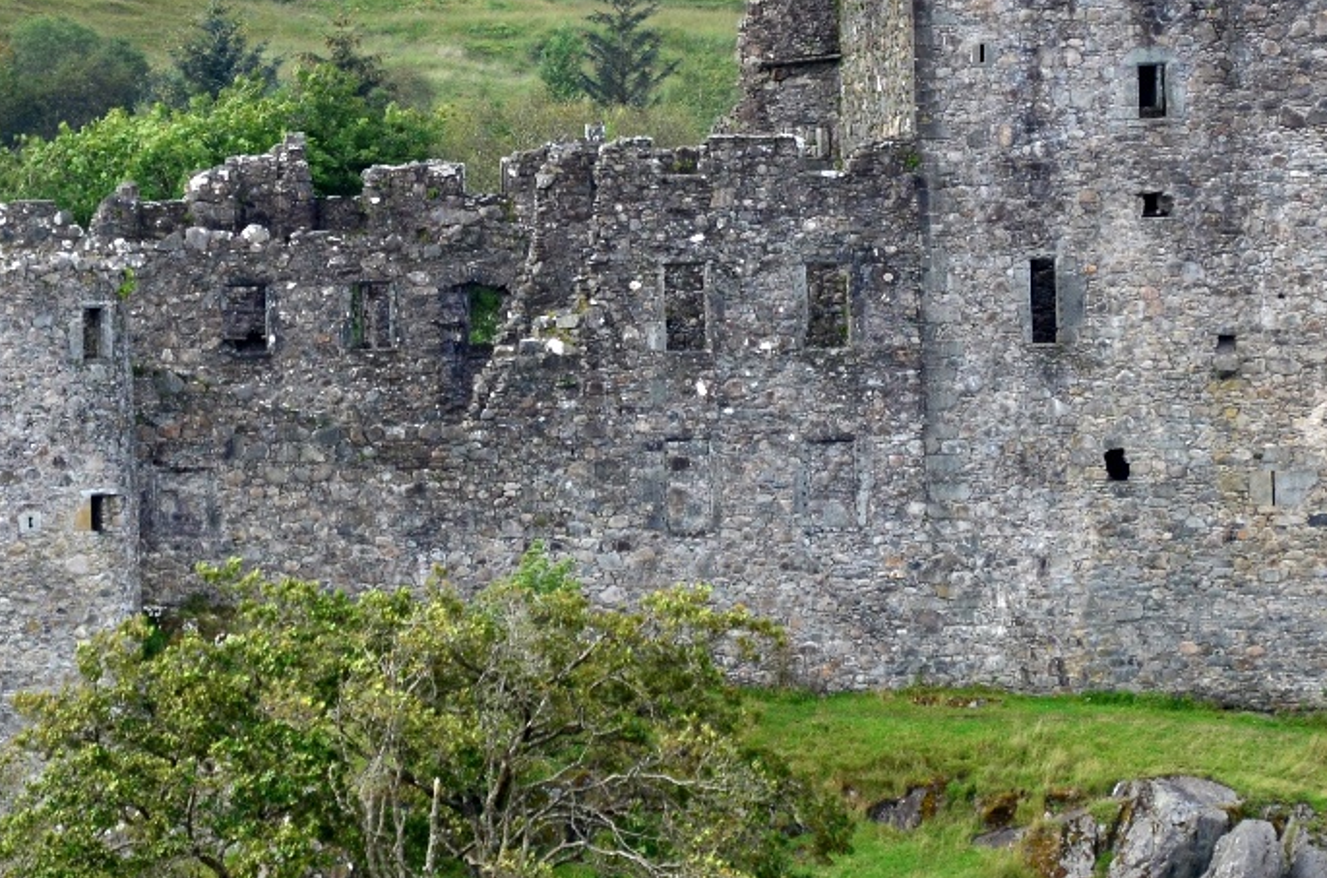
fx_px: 23831
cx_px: 389
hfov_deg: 3.2
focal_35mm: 648
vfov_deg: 2.1
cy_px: 282
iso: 500
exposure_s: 1/640
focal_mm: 185
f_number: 6
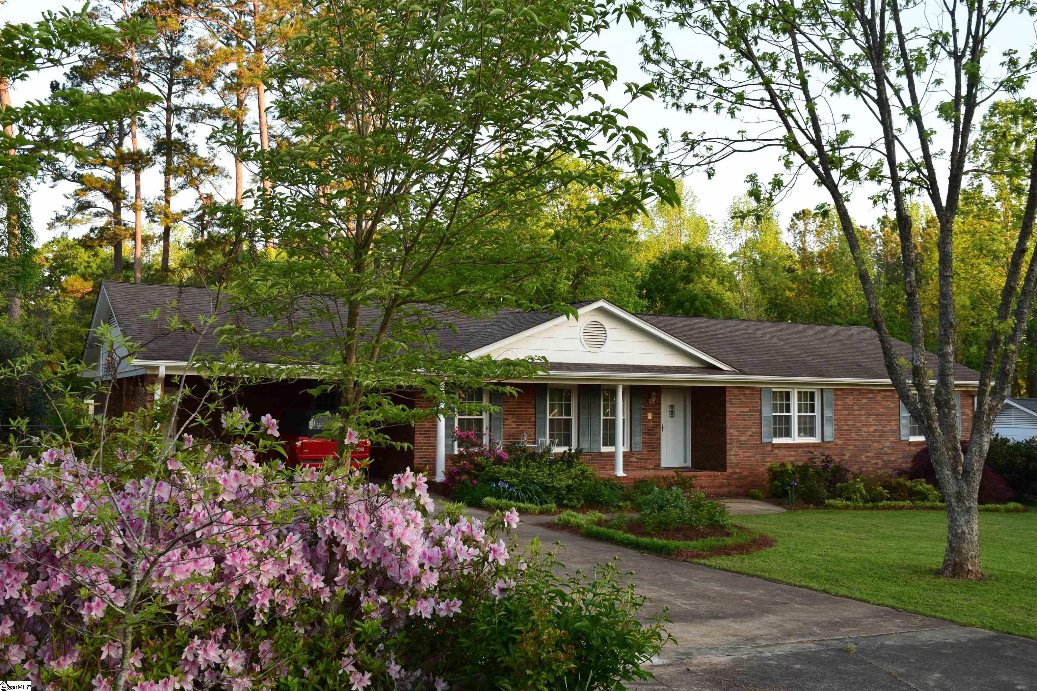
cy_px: 346
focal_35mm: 36
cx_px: 518
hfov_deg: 53.1
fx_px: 1037
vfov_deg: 36.9
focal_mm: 24
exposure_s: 1/80
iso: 400
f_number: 8
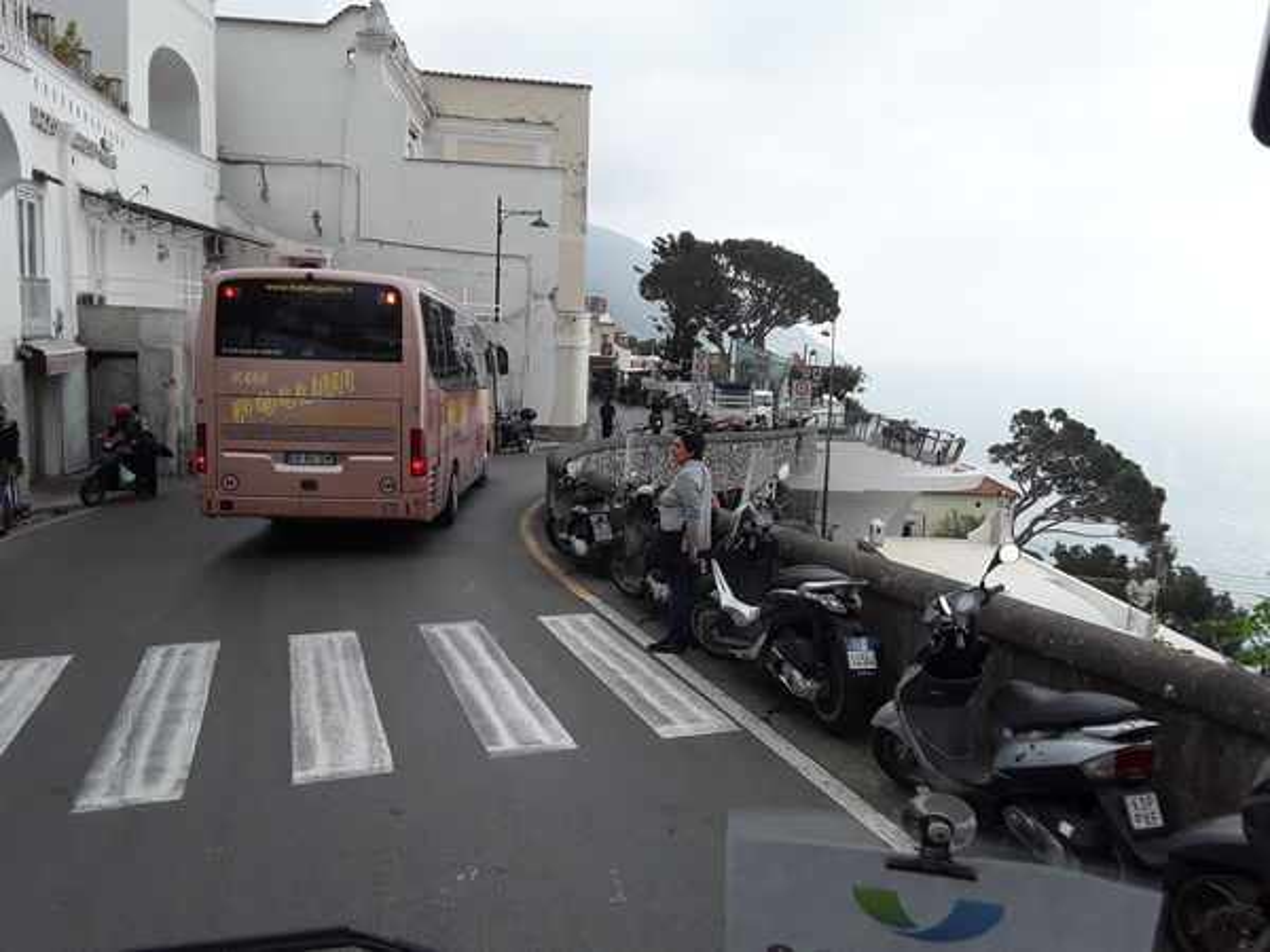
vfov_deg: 51.4
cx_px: 635
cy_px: 476
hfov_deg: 65.3
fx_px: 991
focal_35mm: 27
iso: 40
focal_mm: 2.91
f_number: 1.9
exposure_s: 1/401
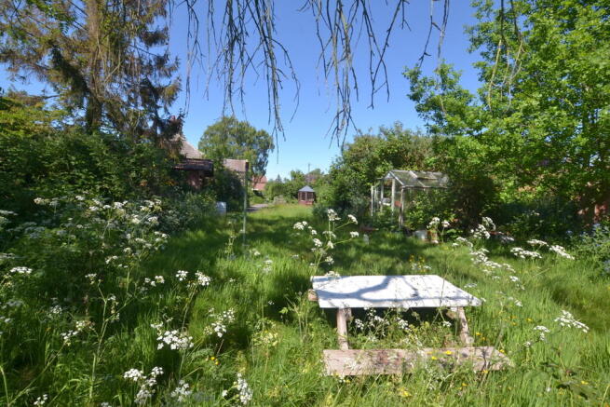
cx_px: 305
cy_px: 204
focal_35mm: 15
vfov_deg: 77.4
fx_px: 254
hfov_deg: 100.4
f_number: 11
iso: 400
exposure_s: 1/160
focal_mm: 10
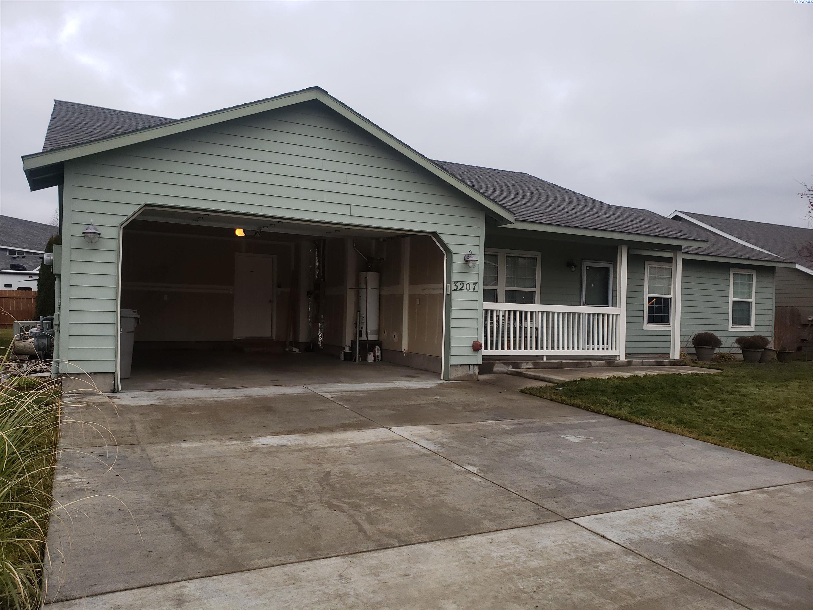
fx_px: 611
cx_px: 406
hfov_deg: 67.3
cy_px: 305
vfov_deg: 53.1
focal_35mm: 26
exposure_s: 1/120
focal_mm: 4.3
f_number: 2.4
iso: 64
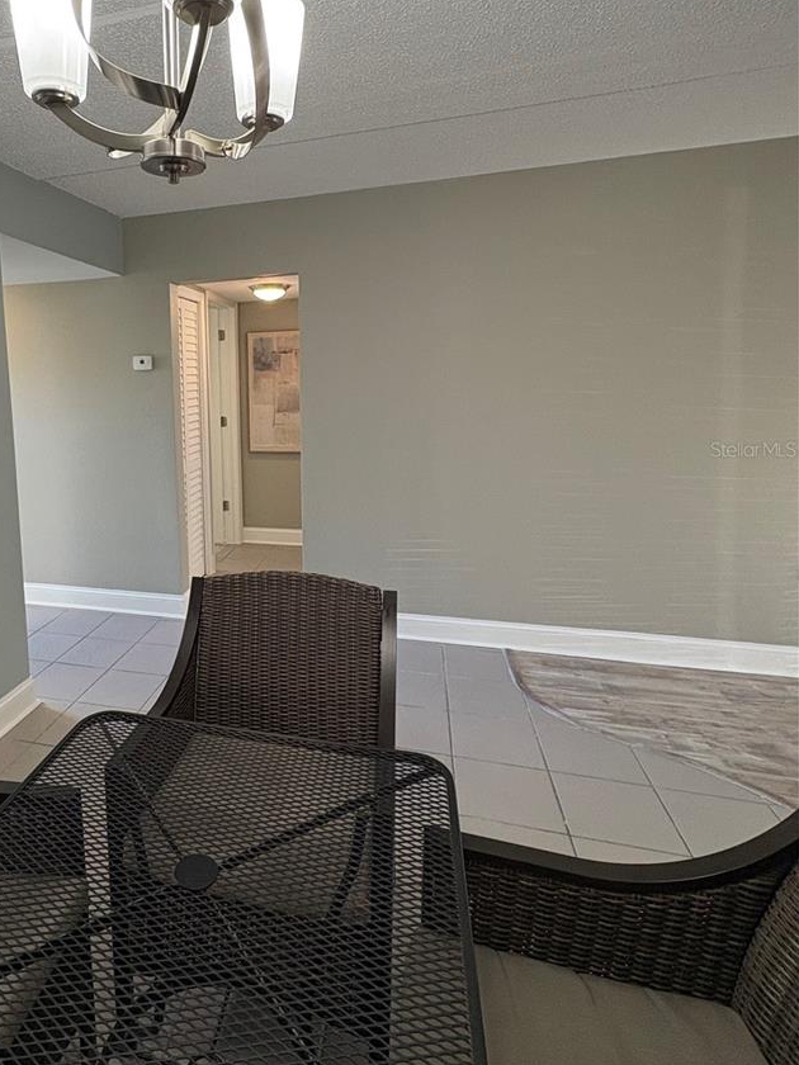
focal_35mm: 20
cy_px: 449
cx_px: 230
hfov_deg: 63.2
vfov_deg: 81.1
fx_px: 616
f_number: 2.2
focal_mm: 2.22
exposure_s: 1/60
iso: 200
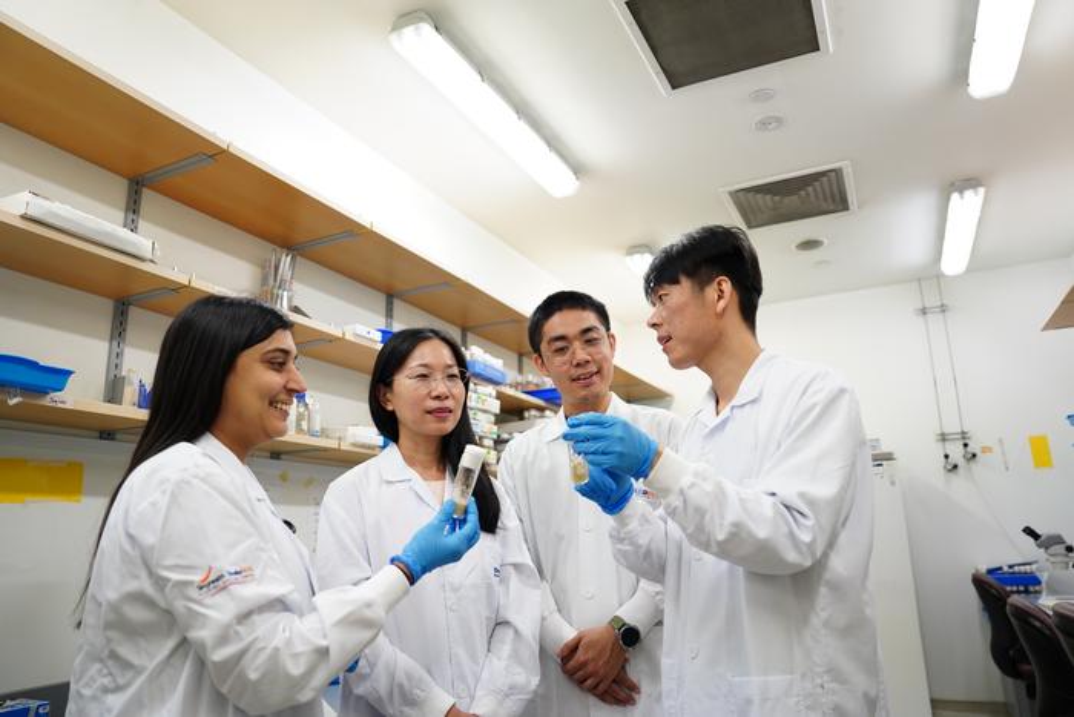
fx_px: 716
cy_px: 358
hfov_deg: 73.7
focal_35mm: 24
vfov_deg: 53.2
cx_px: 537
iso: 1250
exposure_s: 1/200
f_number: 2.8
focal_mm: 24
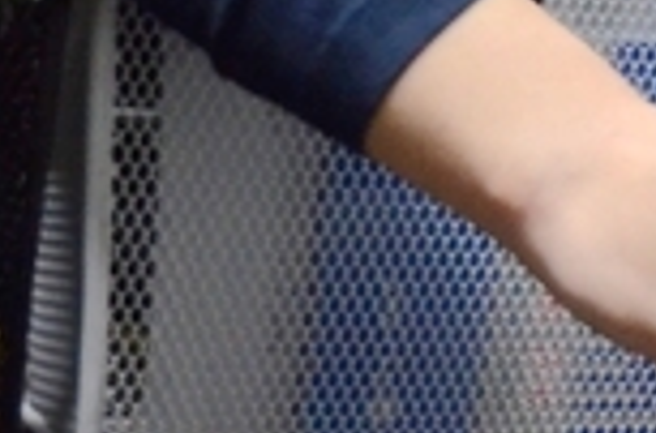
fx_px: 3143
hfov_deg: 11.1
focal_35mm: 173
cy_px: -4
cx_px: 1213
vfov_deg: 7.8
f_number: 3.8
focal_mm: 22
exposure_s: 1/60
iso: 2000
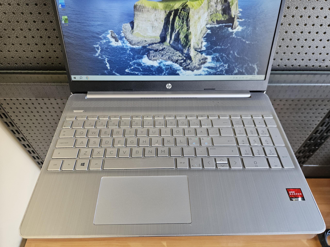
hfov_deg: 73.9
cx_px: 165
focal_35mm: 23
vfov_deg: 58.9
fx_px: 219
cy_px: 124
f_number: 1.8
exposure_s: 1/100
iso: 320
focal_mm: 5.4
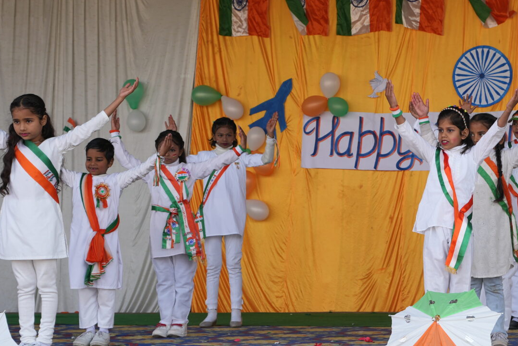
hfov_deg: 20.9
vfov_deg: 14.4
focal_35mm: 95
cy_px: 182
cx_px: 481
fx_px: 1367
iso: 100
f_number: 4.5
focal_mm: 40
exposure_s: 1/200
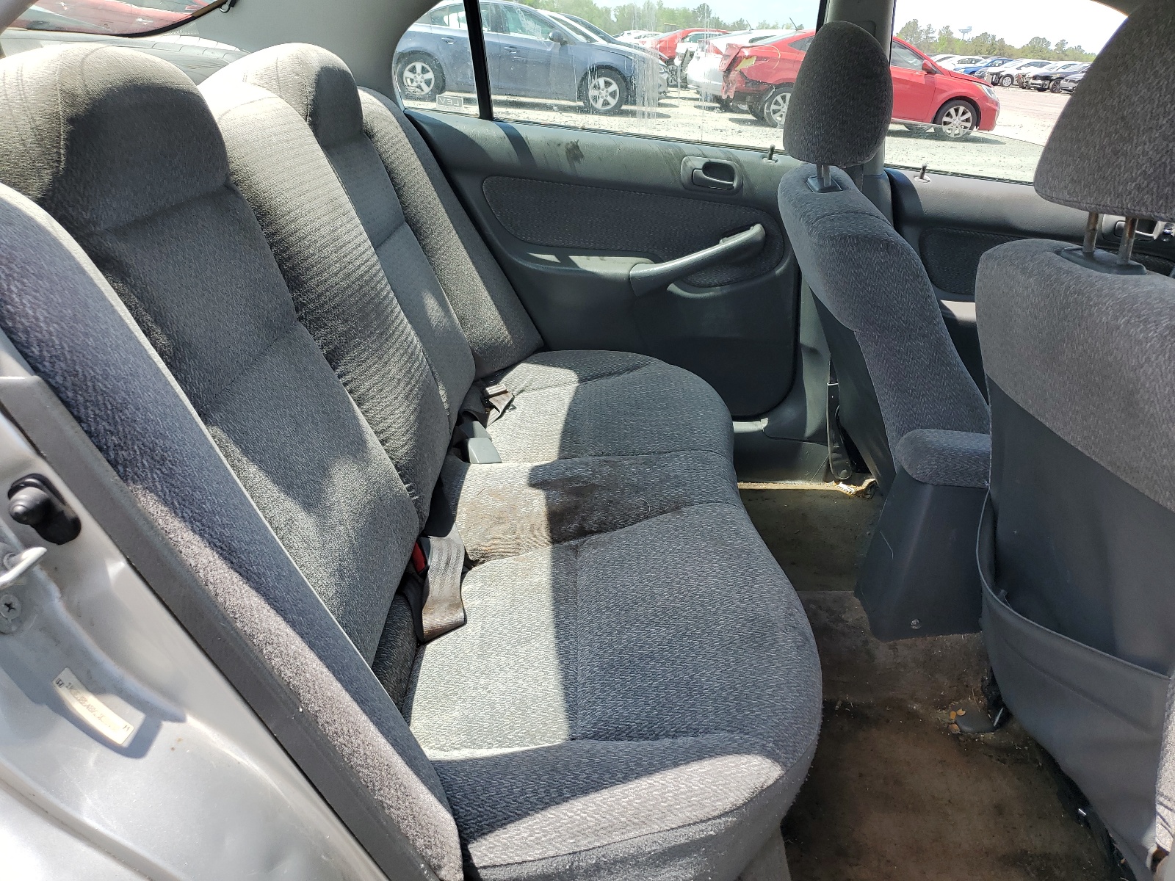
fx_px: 883
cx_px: 588
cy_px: 440
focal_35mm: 26
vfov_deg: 53.1
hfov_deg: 67.3
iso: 50
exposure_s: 1/1000
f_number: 1.5
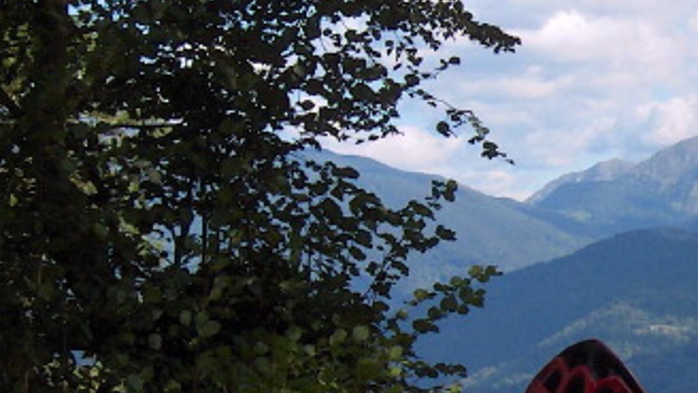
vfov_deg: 6.7
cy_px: 378
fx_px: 3371
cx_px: 954
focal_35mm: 182
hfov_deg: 11.5
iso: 100
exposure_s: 1/364
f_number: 5.4
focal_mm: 11.4
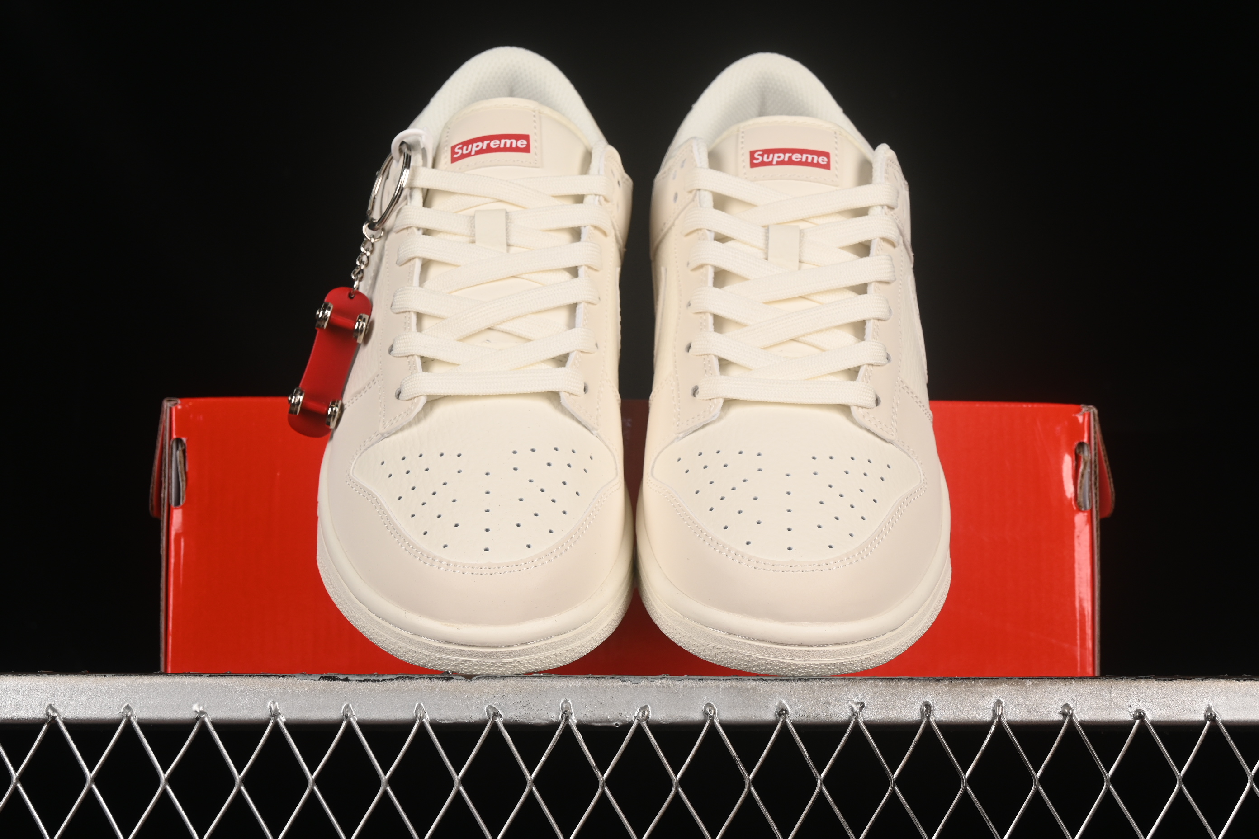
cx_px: 630
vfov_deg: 18.2
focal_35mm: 75
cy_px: 420
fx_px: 2623
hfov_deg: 27.0
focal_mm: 50
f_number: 9
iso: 160
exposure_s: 1/80
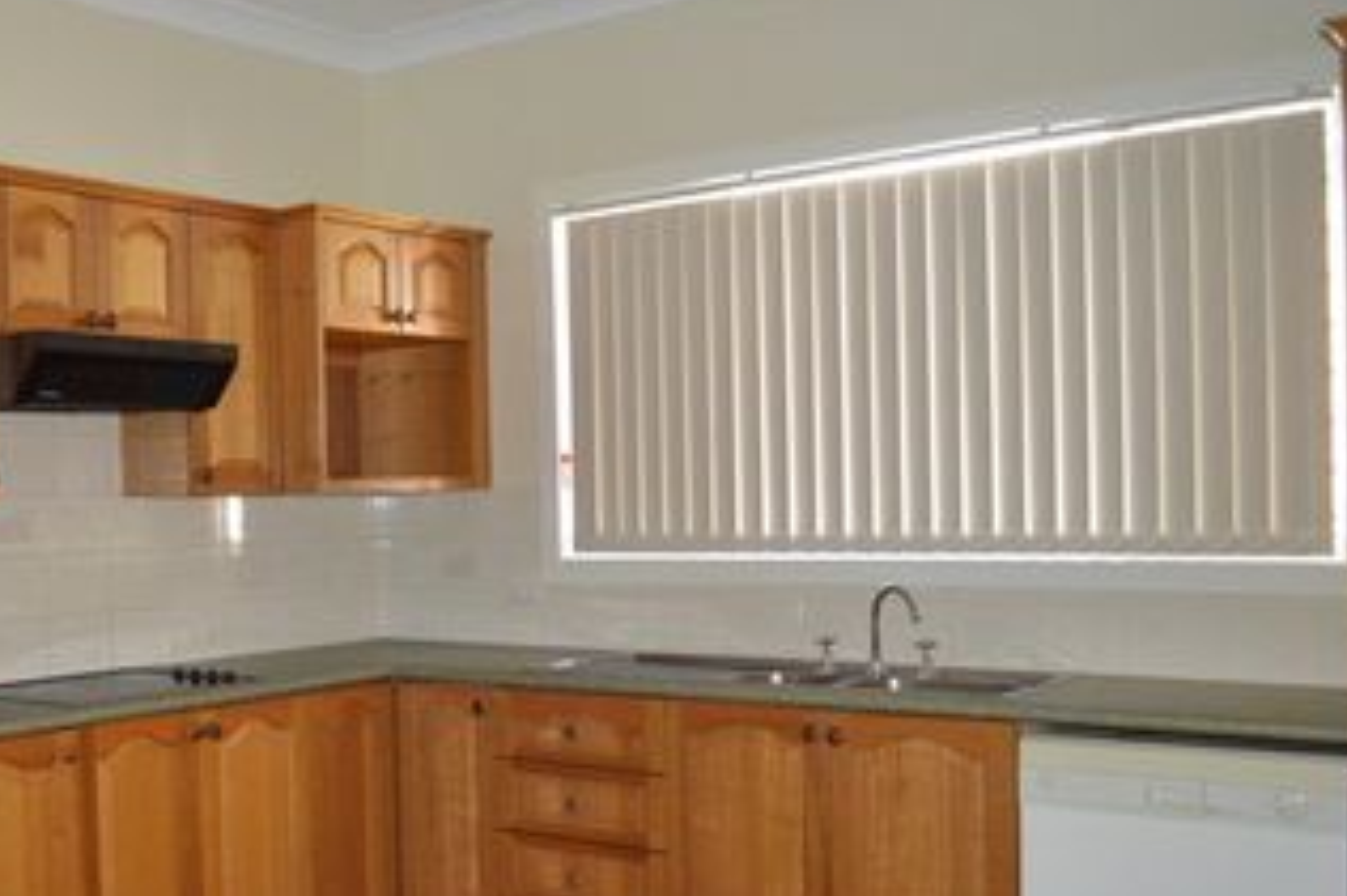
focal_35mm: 40
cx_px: 404
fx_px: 1496
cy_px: 529
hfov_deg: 47.3
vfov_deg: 33.3
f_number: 3.5
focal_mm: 18
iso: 2200
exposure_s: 1/30
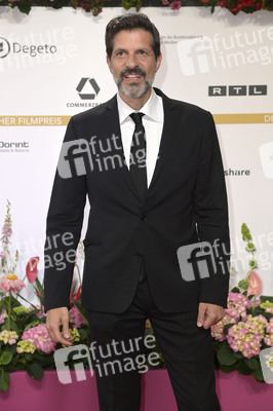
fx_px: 889
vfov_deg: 26.0
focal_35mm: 78
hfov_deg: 17.5
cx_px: 136
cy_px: 206
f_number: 5
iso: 640
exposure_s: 1/250
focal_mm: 78
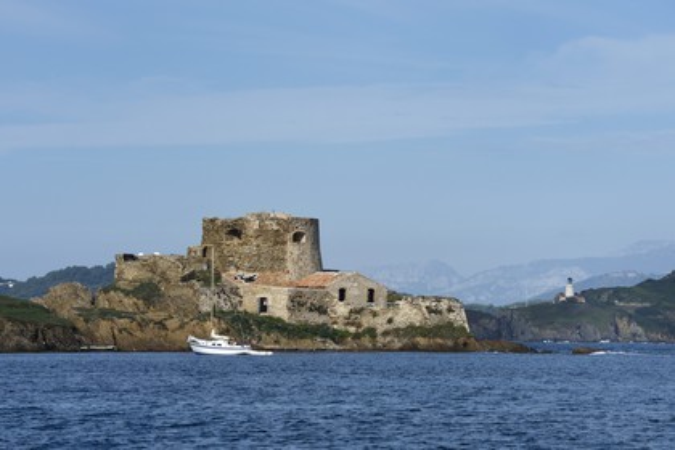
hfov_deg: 10.3
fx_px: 3750
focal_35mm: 200
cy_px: 225
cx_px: 338
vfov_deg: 6.9
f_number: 13
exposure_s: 1/400
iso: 200
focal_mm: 200
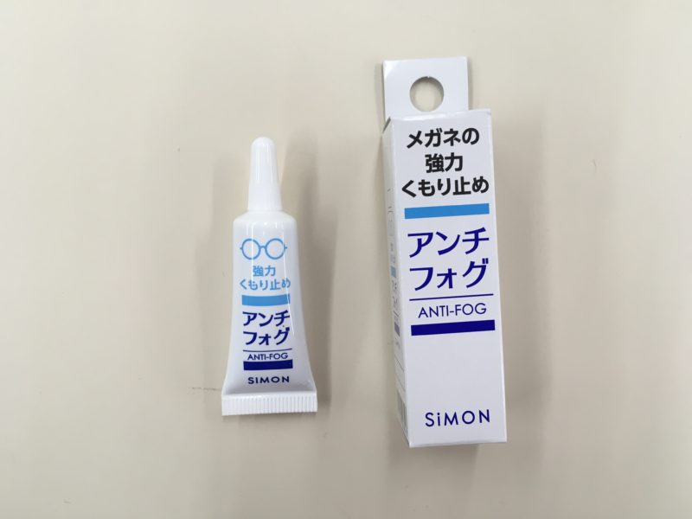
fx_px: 580
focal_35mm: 29
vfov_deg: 48.2
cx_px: 346
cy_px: 260
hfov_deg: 61.7
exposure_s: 1/33
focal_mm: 4.15
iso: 32
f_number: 2.2
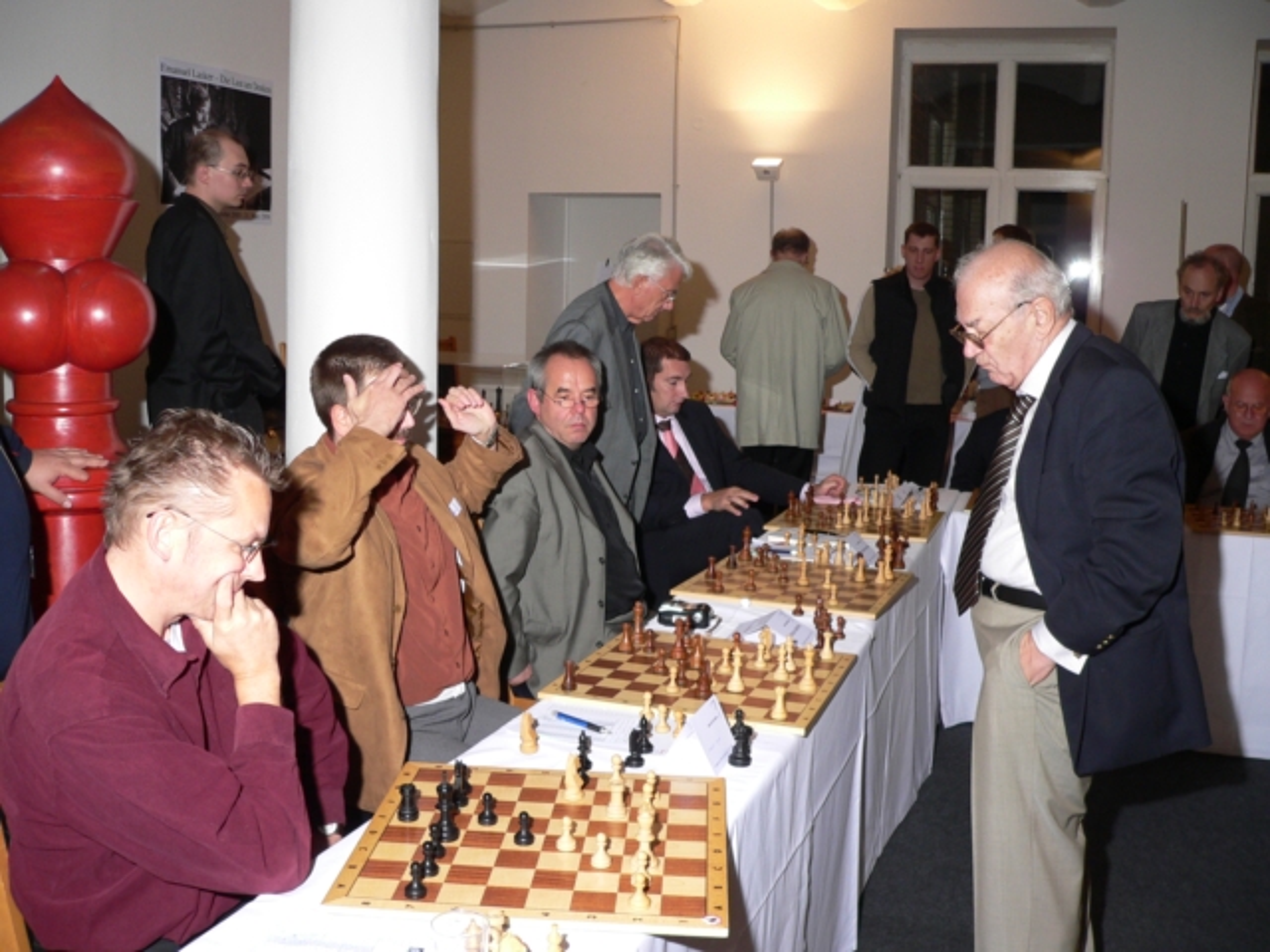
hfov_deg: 51.4
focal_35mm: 36
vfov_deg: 39.7
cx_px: 635
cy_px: 476
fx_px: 1321
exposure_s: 1/60
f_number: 2.8
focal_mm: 6
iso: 100
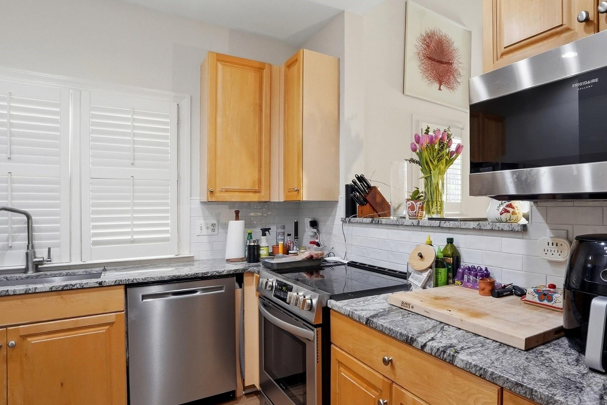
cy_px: 215
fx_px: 337
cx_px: 367
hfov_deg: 82.9
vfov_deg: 61.9
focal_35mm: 20
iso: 5000
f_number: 10
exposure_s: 1/640
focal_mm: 16
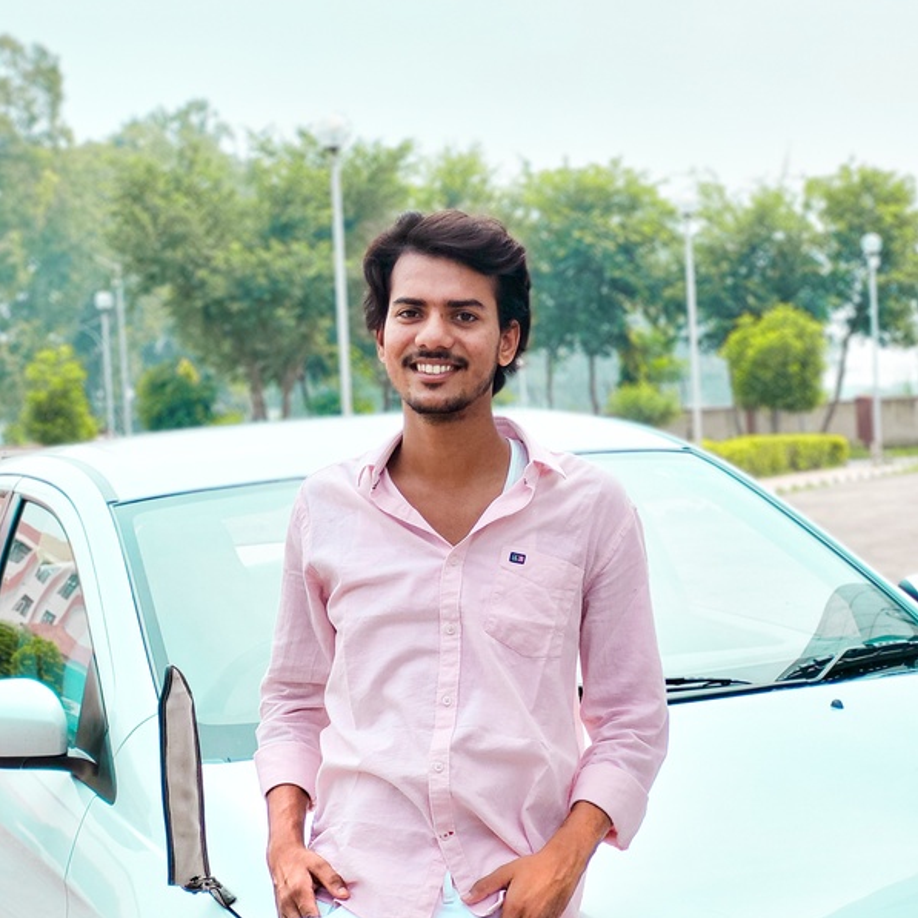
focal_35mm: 90
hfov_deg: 19.3
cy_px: 478
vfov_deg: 19.3
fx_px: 2700
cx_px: 460
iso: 25
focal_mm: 7.12
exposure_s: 1/420
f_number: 2.4
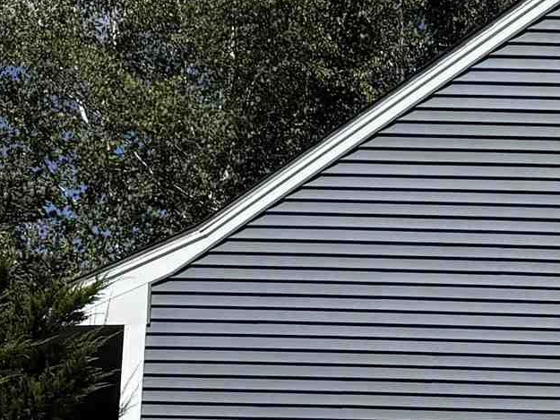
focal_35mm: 118
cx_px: 1012
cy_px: 654
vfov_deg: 11.9
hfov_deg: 14.6
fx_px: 1909
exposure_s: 1/8130
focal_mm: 6.76
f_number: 1.78
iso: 80
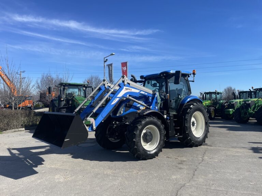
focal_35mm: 26
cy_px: 98
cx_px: 131
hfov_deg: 67.3
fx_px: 197
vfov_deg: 53.1
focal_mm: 4.2
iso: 32
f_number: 1.6
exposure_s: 1/3300
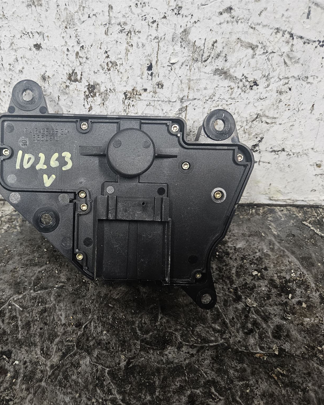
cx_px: 91
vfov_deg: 58.8
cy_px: 203
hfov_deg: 47.1
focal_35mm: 30
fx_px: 360
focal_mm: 5.4
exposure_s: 1/100
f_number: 1.8
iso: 400
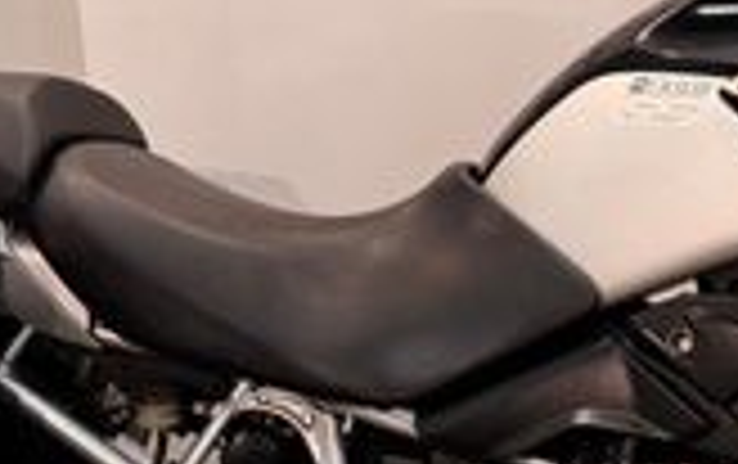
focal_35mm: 99
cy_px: 347
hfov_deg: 20.8
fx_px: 1994
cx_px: 554
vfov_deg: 13.2
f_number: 1.78
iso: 250
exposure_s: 1/50
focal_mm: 6.76
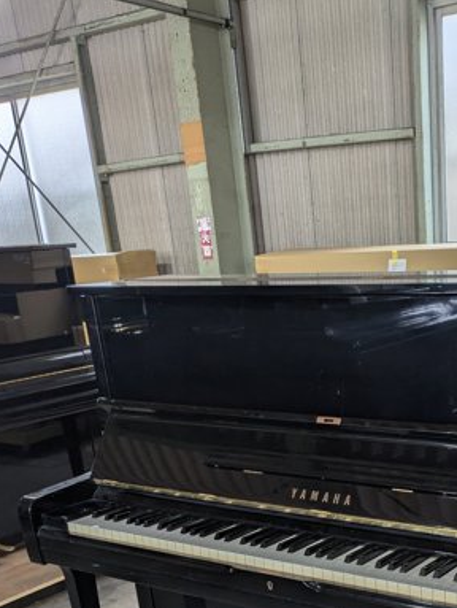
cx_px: 394
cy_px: 568
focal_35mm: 47
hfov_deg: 29.9
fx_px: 826
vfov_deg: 37.3
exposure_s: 1/60
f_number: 1.89
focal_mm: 5.43
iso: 56
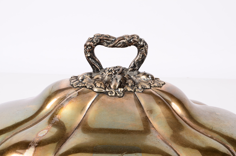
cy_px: 78
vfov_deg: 8.7
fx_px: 1030
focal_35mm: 158
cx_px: 118
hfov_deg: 13.1
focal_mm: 105
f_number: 14
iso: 100
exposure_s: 1/160
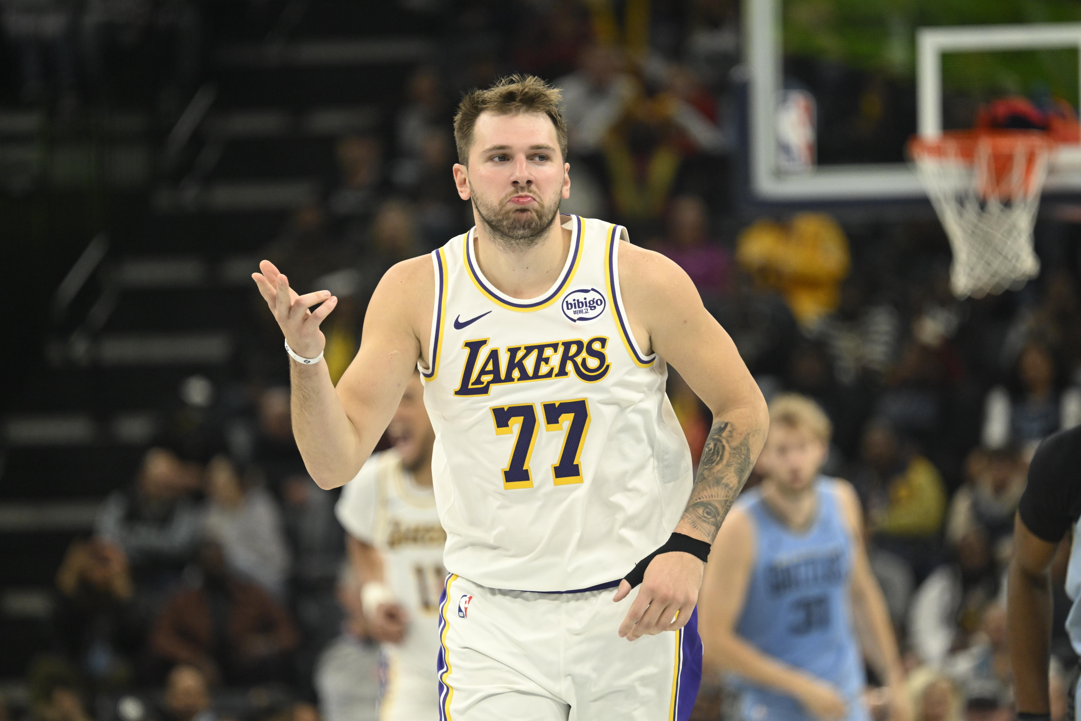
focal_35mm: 300
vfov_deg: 4.6
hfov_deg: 6.9
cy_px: 360
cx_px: 540
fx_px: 9008
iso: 4000
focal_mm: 300
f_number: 4
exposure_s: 1/1000
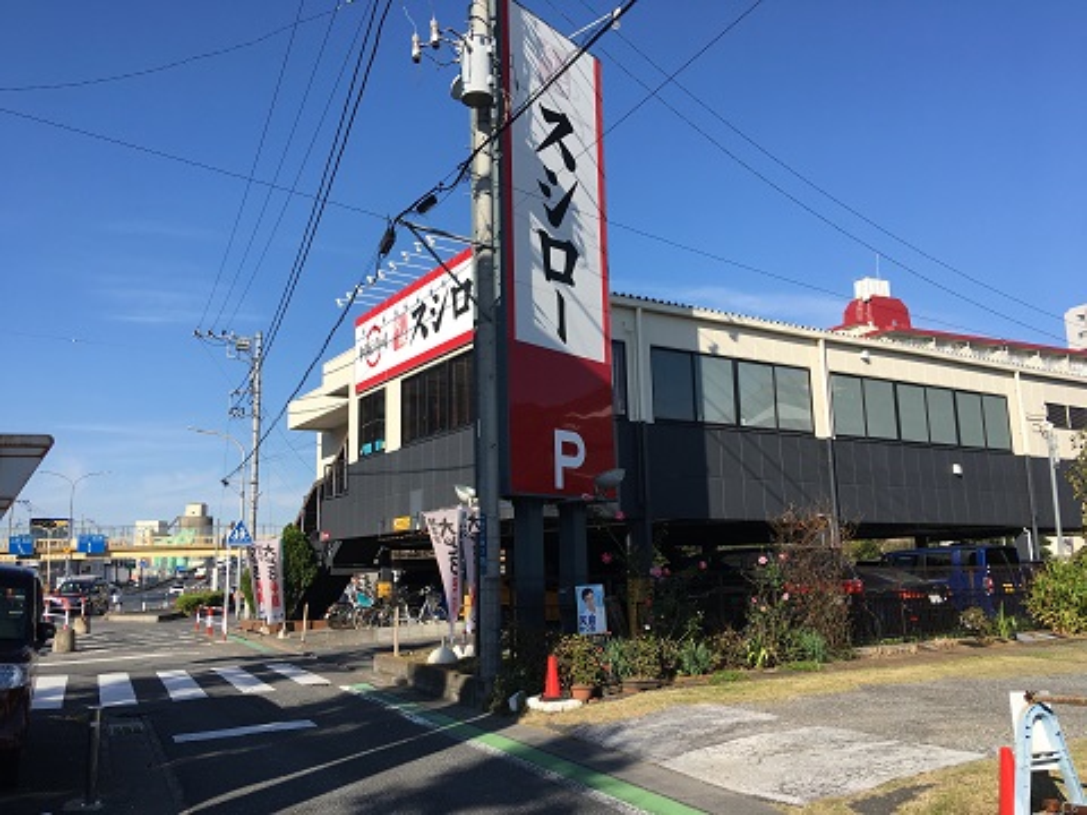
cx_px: 544
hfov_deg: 61.7
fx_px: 911
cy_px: 408
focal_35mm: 29
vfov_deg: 48.2
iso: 25
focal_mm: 4.15
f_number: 2.2
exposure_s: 1/1479
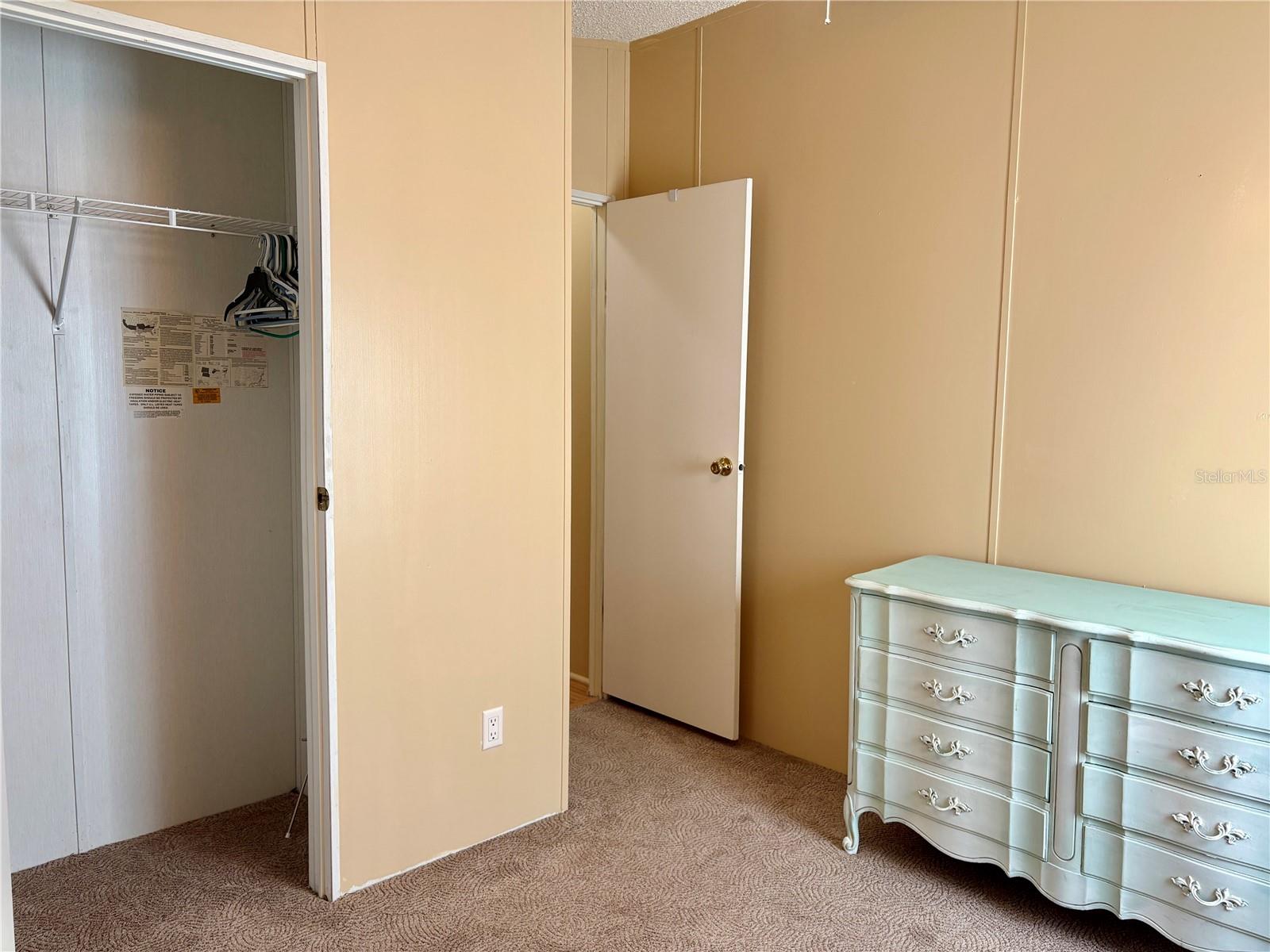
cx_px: 635
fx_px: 954
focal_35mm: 26
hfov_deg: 67.3
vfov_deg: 53.1
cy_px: 476
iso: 100
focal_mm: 5.96
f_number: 1.6
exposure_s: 1/120
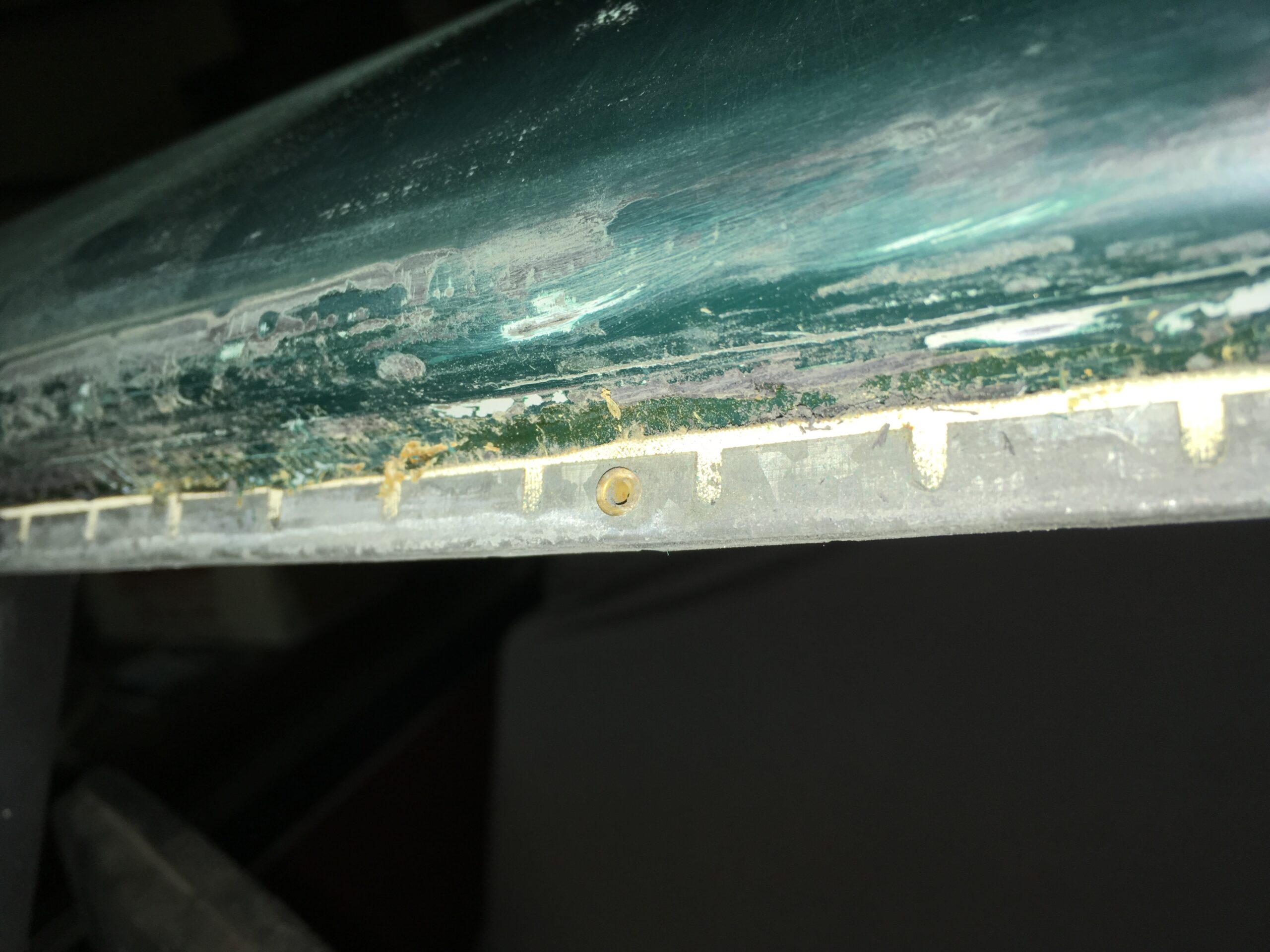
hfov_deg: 61.7
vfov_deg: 48.2
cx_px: 635
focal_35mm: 29
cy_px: 476
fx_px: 1064
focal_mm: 4.15
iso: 25
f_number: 2.2
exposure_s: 1/90
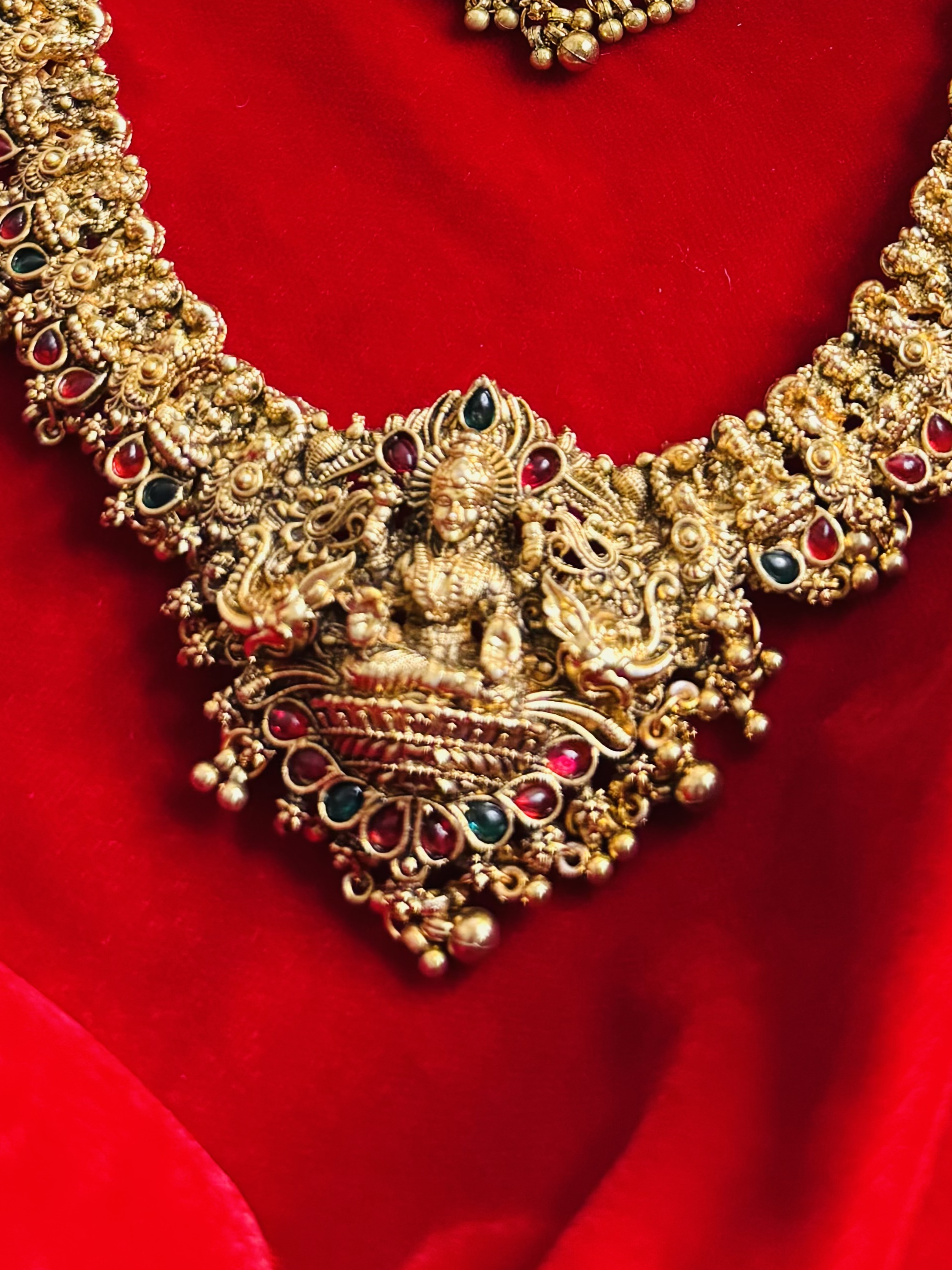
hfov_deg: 26.9
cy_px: -53
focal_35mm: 54
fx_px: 1980
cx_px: 606
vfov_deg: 32.2
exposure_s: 1/60
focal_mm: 6.76
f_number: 1.78
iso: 800
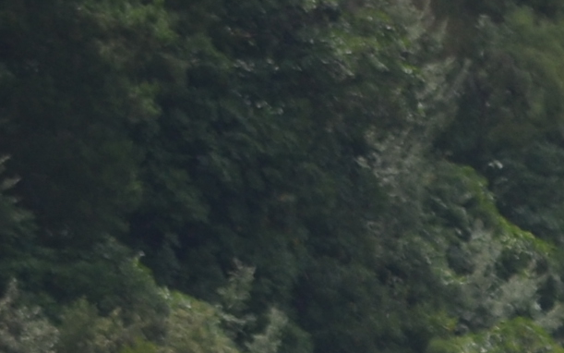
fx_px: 28393
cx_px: 1514
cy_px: 804
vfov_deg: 0.7
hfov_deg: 1.1
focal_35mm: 1847
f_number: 6.3
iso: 200
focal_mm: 200
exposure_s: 1/640
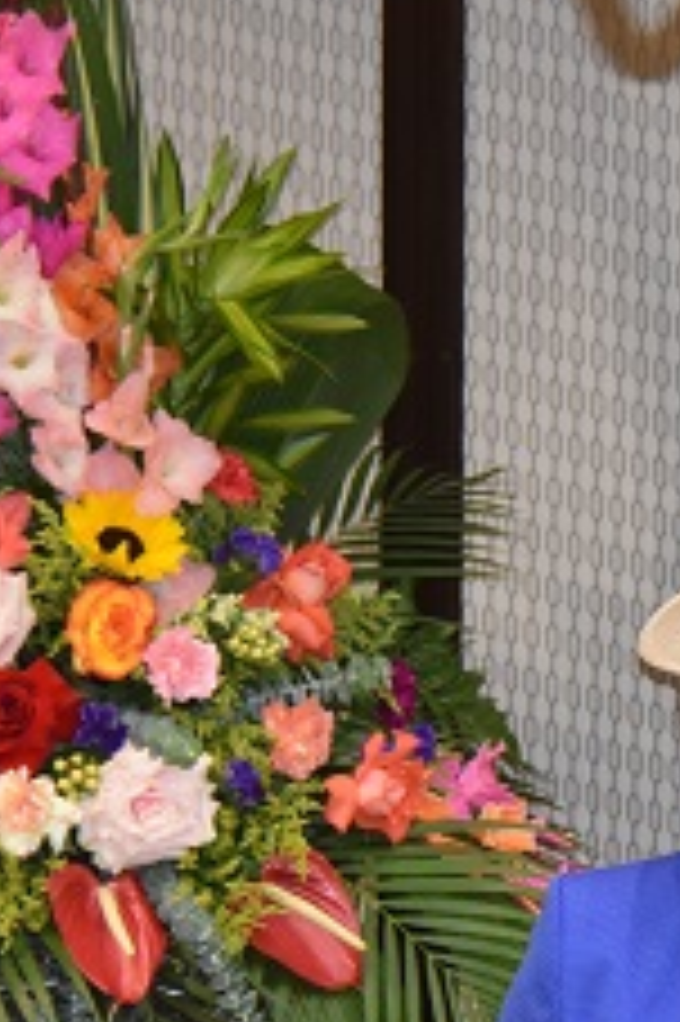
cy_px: 761
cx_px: 657
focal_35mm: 444
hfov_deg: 3.1
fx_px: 12598
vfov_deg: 4.6
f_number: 5.6
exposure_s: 1/60
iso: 1600
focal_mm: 112
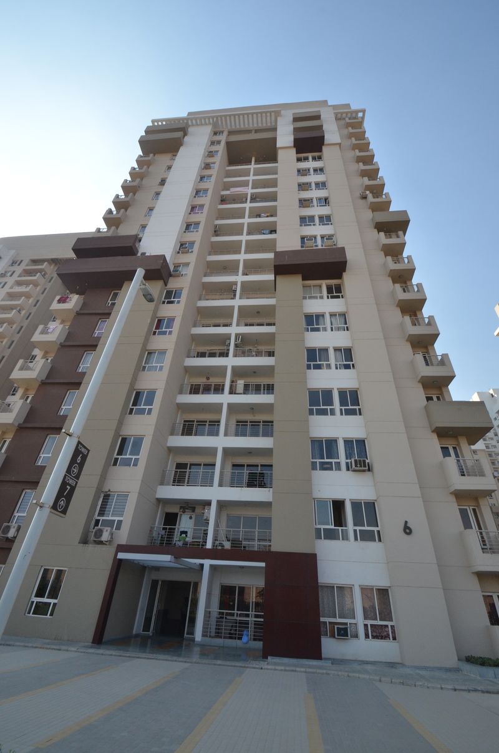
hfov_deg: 77.1
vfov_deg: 100.5
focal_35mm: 15
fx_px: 313
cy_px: 376
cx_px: 250
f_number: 13
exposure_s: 1/640
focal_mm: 10
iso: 800
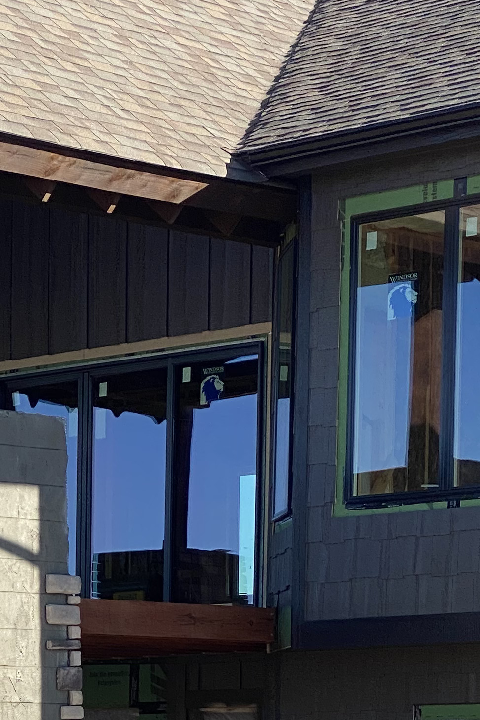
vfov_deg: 13.2
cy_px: 965
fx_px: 2980
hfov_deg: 9.0
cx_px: -255
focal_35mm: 149
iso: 20
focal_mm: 6
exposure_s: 1/856
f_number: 2
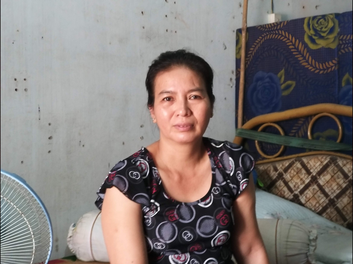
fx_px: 530
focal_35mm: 52
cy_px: 132
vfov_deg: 28.0
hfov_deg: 36.8
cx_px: 176
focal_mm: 5.54
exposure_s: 1/25
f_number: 2.4
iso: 200
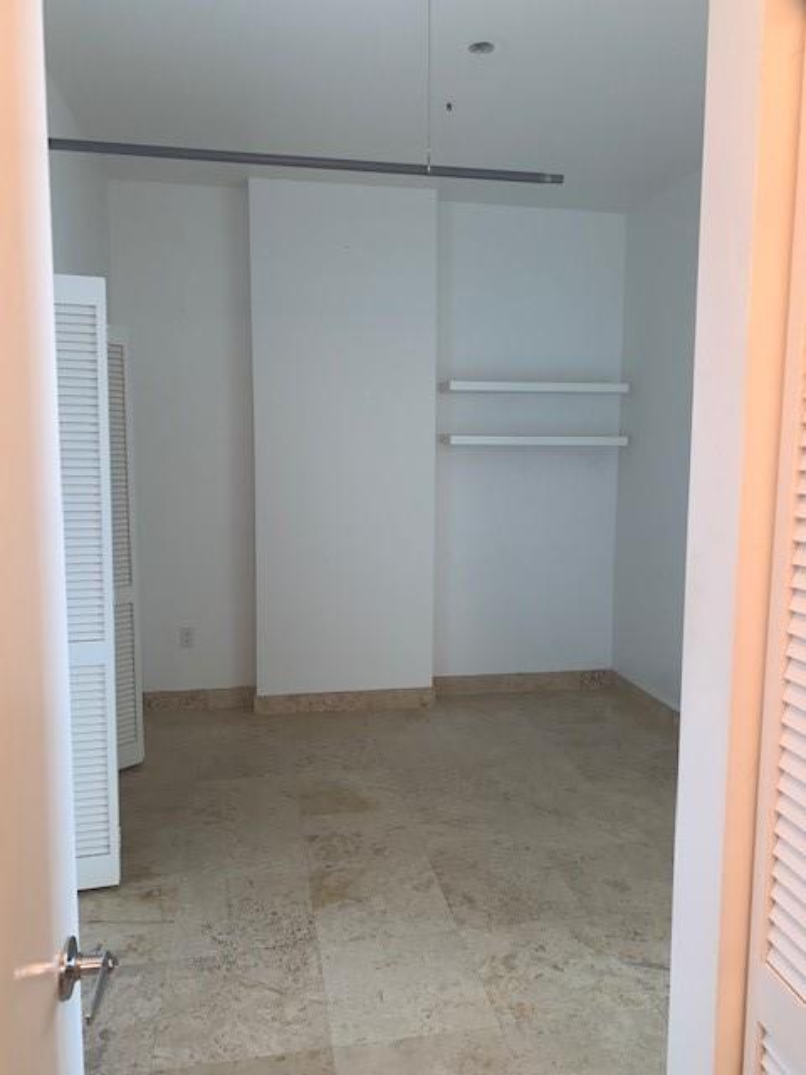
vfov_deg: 67.3
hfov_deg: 53.1
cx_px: 403
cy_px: 538
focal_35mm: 26
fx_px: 807
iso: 32
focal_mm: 4.25
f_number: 1.8
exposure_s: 1/15
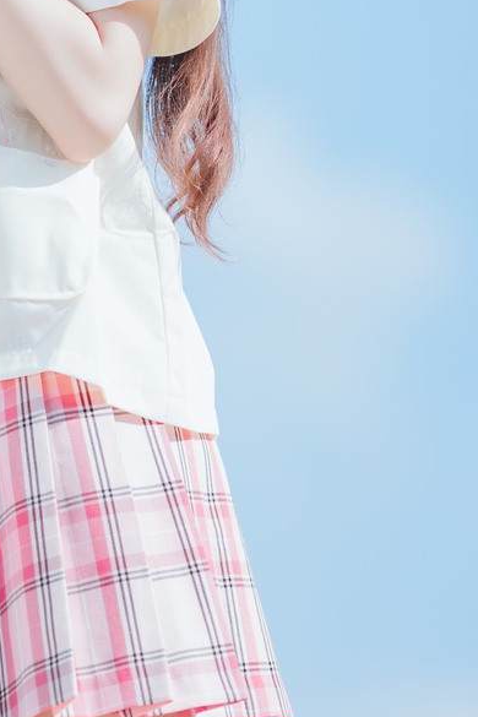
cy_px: -191
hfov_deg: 3.3
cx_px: -120
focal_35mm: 415
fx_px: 8265
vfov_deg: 4.9
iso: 100
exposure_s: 1/1600
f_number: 2
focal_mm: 135
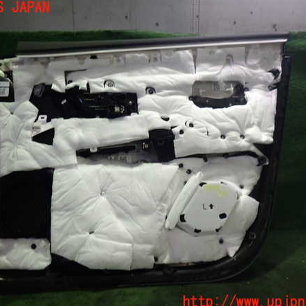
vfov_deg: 46.0
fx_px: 360
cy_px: 155
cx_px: 132
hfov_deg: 45.9
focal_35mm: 36
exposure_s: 1/40
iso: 200
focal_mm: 5.4
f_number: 2.3
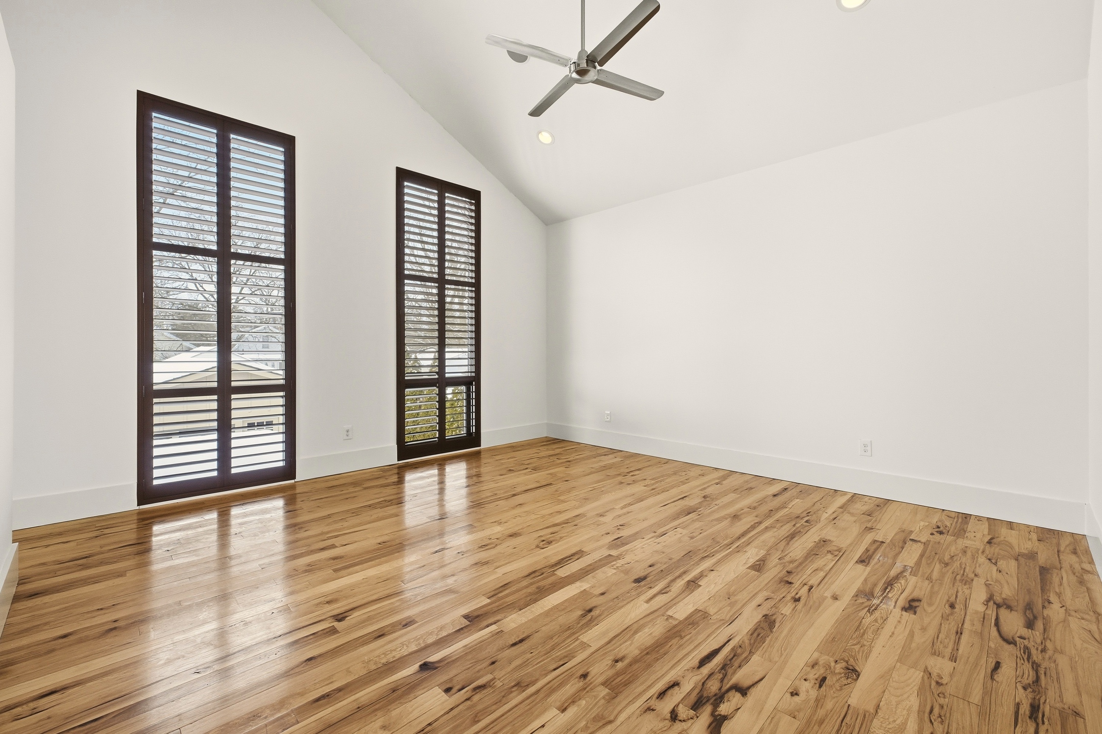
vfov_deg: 77.3
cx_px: 551
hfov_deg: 100.4
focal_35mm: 15
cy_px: 367
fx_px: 459
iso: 400
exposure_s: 1/400
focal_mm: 10
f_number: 9
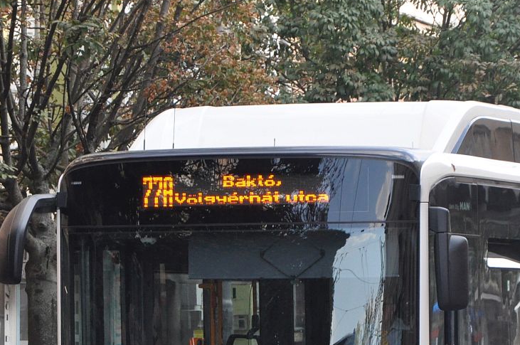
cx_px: 355
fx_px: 4398
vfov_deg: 4.5
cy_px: 301
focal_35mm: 305
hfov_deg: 6.8
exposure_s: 1/500
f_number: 5.6
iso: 1100
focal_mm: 105
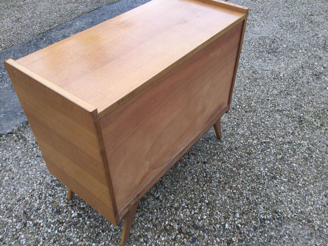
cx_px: 164
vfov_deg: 45.4
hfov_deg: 58.4
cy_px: 123
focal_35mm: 31
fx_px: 294
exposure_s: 1/100
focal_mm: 3.3
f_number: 2.4
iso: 25
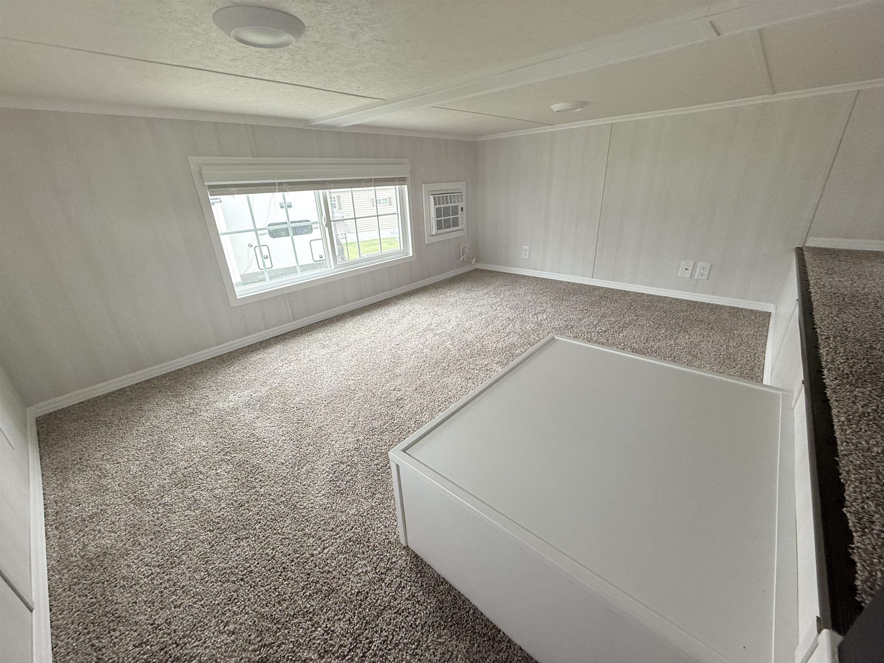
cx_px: 442
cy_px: 332
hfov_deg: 102.1
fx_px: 358
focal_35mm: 14
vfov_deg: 85.7
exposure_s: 1/99
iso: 160
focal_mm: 2.22
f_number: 2.2
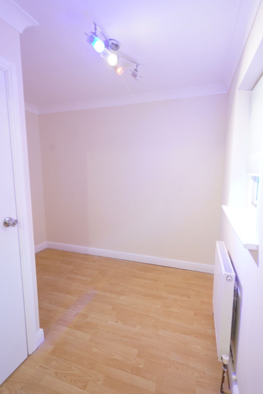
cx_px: 132
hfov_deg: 67.4
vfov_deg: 90.0
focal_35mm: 18
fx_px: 197
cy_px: 197
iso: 400
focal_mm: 18
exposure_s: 1/3
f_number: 5
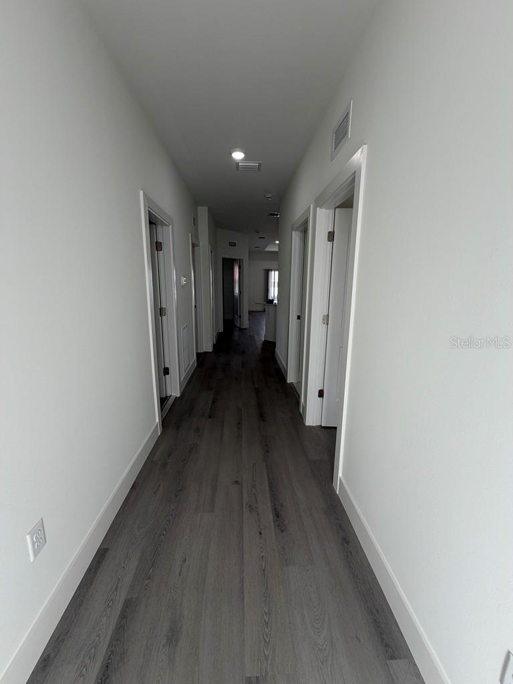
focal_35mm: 14
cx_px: 256
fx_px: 277
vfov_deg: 102.1
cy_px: 342
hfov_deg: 85.7
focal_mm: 2.22
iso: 50
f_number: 2.2
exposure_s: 1/121
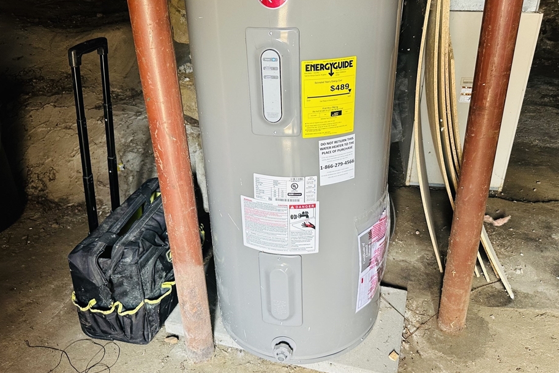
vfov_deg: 46.3
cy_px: 163
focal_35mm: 28
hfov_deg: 65.4
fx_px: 435
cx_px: 291
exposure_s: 1/60
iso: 250
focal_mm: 6.86
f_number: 1.78
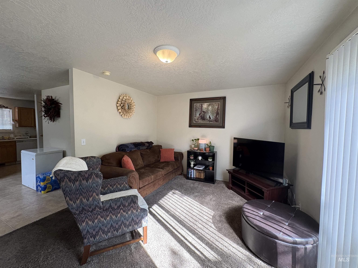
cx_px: 179
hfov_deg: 102.1
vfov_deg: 85.7
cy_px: 134
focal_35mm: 14
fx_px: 145
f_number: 2.2
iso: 200
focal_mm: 2.22
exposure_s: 1/120
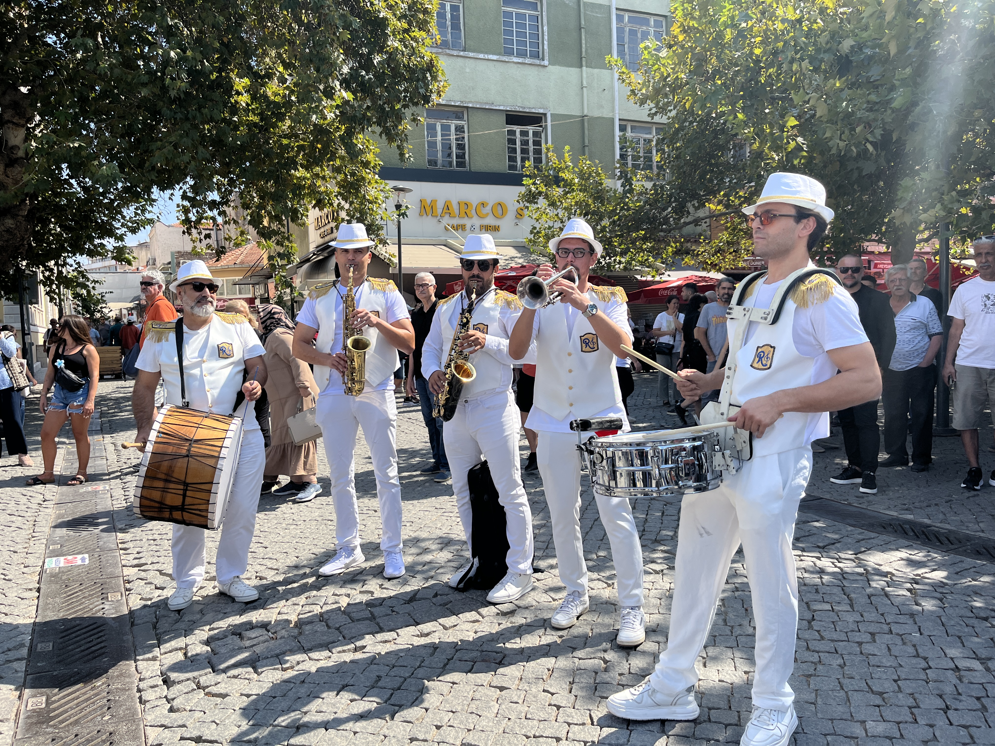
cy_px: 373
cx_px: 498
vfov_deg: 53.1
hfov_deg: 67.3
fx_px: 747
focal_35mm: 26
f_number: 1.6
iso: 50
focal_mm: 5.1
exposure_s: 1/1923
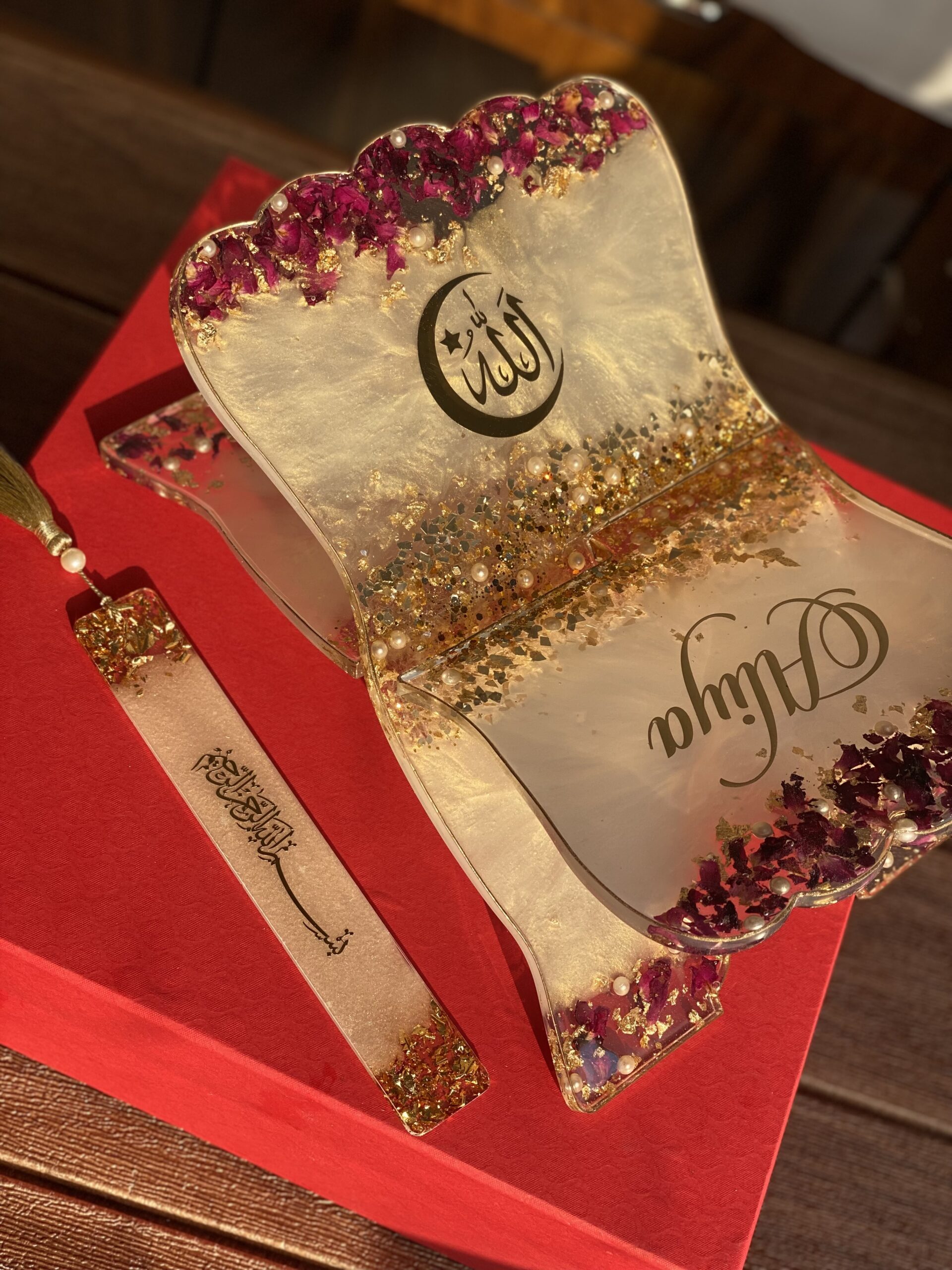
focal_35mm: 52
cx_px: 476
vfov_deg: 36.8
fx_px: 1907
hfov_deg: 28.0
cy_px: 635
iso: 20
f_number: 2
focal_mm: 6
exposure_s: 1/266
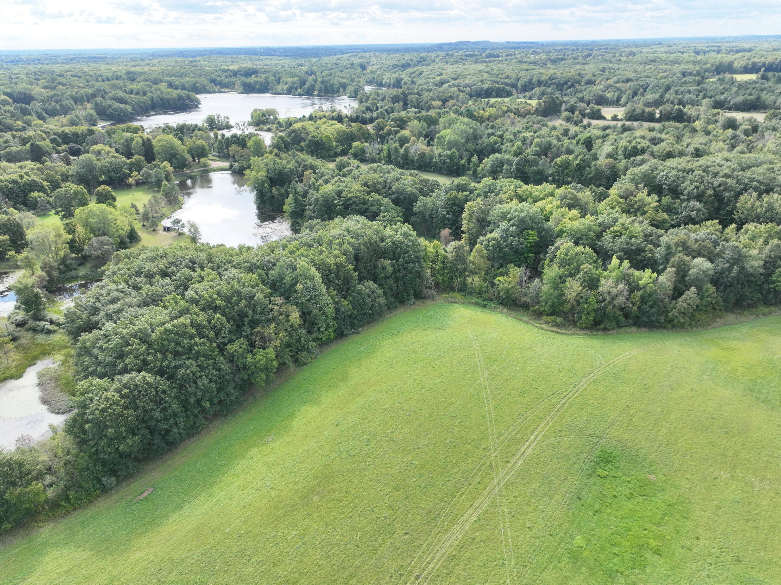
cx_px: 390
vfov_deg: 56.8
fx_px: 541
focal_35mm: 24
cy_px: 292
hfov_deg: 71.6
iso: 100
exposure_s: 1/2000
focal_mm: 12.29
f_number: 2.8
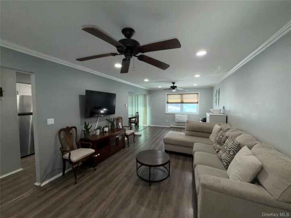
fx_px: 118
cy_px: 109
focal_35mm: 14
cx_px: 146
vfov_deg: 85.7
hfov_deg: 102.1
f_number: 2.2
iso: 50
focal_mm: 2.22
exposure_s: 1/60
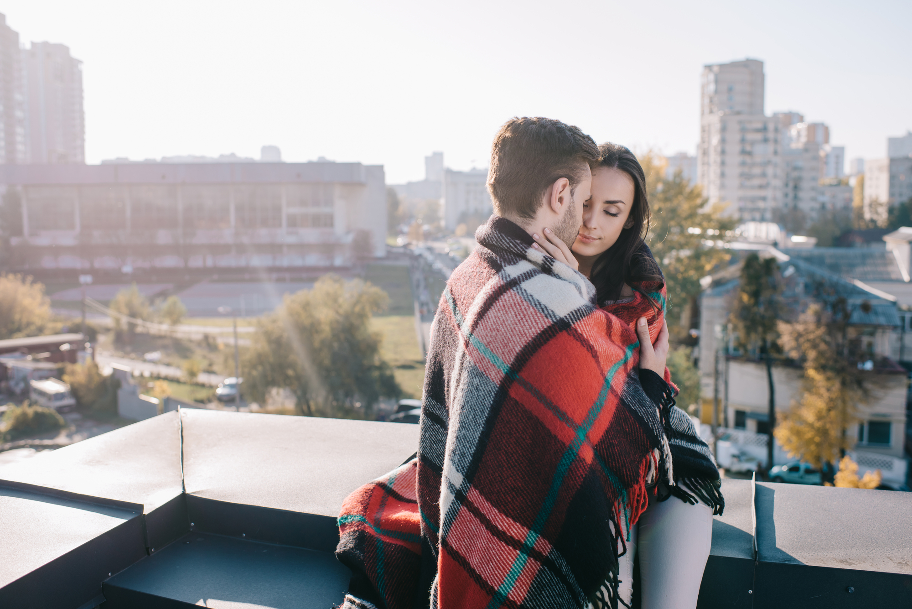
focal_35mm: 35
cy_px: 304
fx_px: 887
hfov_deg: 54.4
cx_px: 456
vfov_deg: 37.9
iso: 100
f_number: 3.5
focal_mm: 35
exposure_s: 1/500
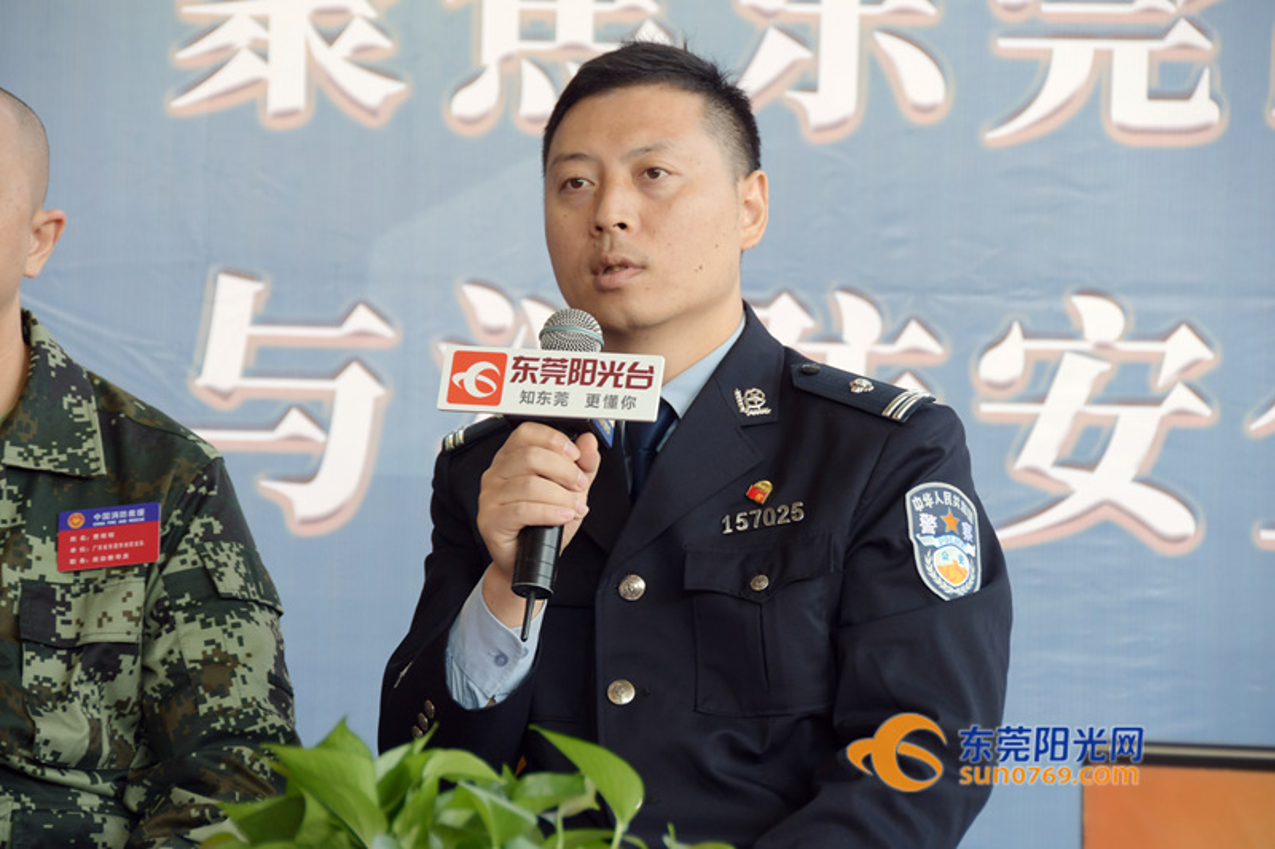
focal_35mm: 168
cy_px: 424
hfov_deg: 12.2
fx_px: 5948
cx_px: 638
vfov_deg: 8.2
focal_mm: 112
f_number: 5.3
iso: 320
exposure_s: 1/200
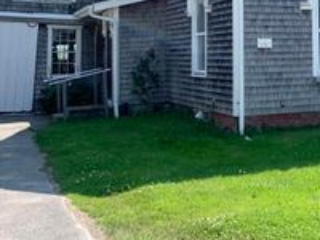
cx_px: 336
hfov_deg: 27.7
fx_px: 601
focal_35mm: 65
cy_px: 4
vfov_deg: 21.8
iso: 25
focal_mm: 4.25
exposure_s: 1/2033
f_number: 1.8
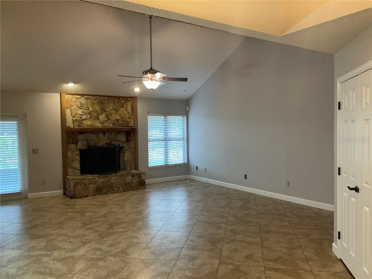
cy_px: 140
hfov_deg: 61.7
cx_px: 186
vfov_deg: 48.2
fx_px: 312
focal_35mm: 29
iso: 125
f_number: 1.8
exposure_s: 1/60
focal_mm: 3
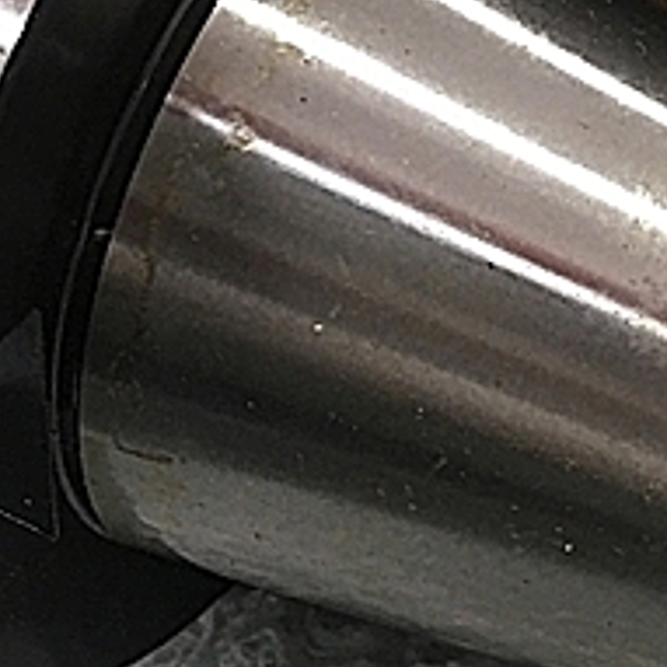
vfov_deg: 20.2
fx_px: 1875
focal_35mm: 86
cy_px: 346
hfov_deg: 19.3
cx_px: 733
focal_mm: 4.15
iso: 80
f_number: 2.2
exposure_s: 1/30
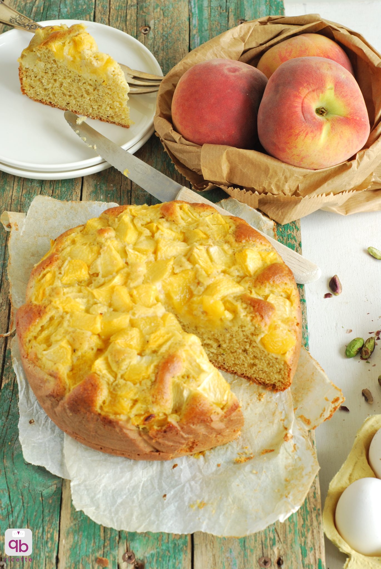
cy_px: 284
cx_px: 190
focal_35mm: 75
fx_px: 1187
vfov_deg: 27.0
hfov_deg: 18.2
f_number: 8
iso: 200
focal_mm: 50
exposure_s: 1/10
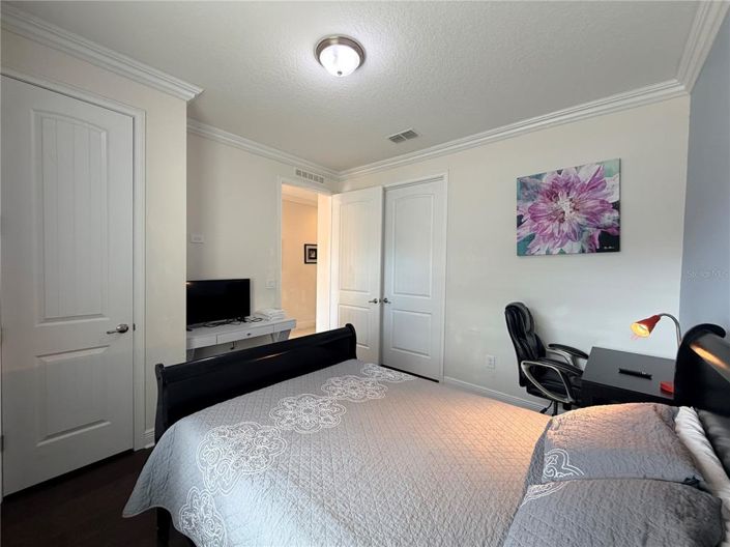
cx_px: 365
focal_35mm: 14
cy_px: 274
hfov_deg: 102.1
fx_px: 295
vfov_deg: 85.6
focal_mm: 2.22
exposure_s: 1/120
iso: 200
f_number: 2.2
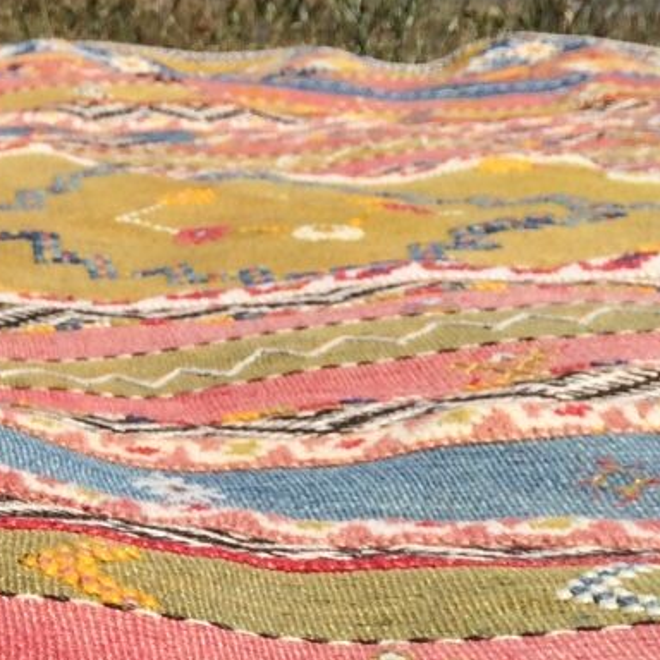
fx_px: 2351
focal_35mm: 109
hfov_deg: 15.1
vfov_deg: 15.1
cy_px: 899
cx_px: -246
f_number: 2.2
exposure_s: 1/4115
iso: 32
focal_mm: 4.15
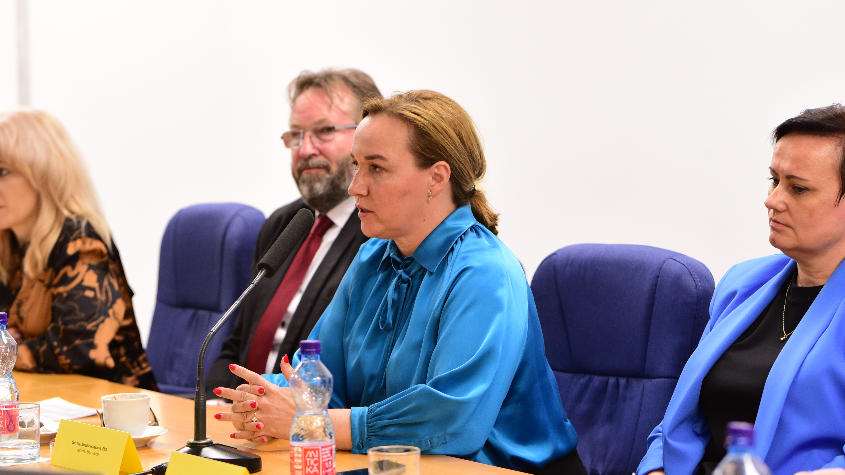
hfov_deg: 18.6
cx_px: 394
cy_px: 213
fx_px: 2577
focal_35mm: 115
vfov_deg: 10.5
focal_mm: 85
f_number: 3.2
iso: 1250
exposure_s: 1/160
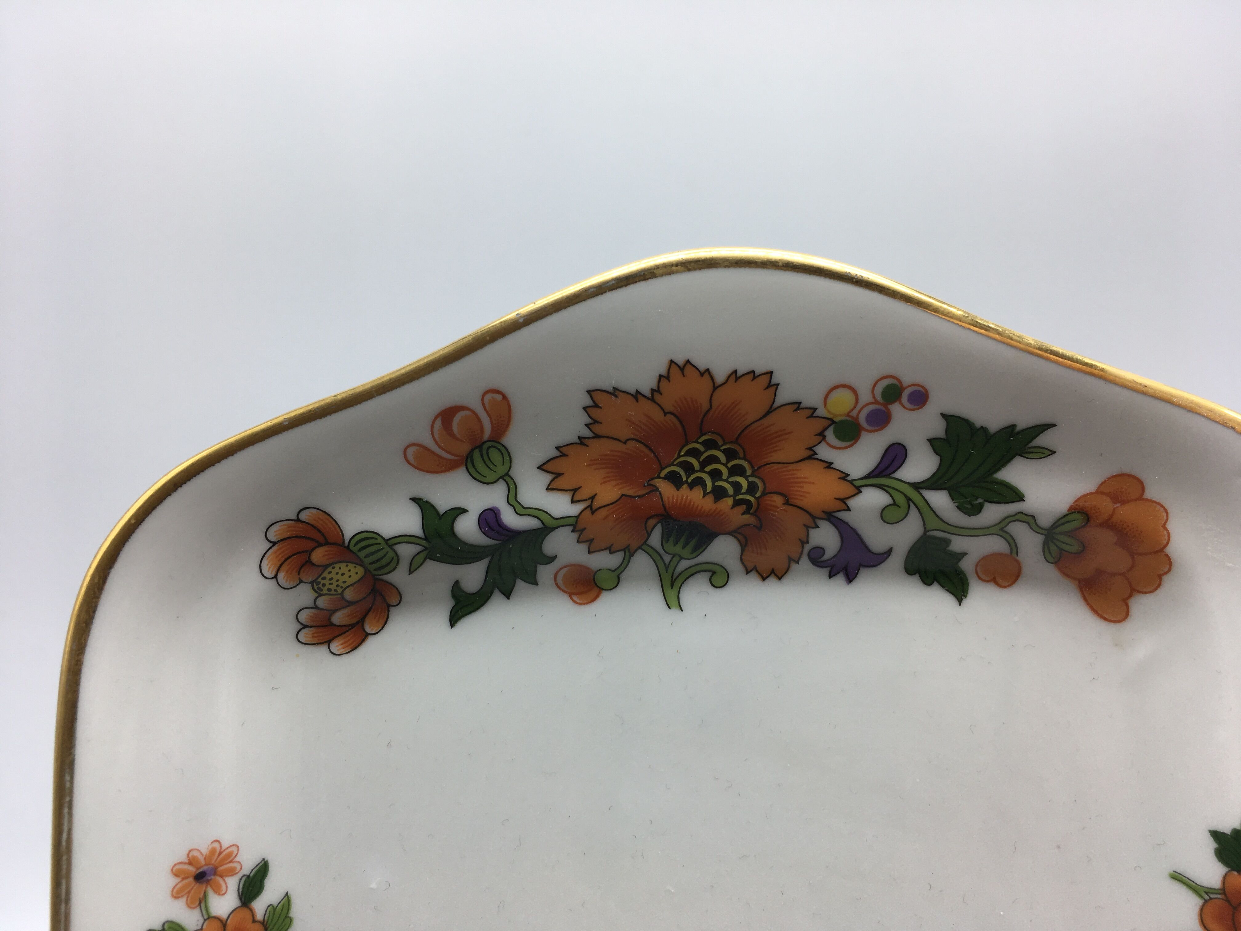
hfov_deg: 61.7
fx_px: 1040
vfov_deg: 48.2
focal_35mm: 29
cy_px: 466
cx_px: 620
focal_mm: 4.15
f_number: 2.2
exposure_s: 1/158
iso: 25
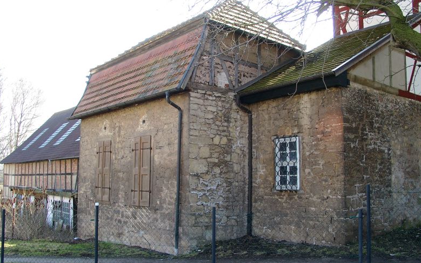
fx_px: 425
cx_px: 211
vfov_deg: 34.4
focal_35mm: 37
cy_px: 131
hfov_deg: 52.7
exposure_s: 1/133
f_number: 4
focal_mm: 7.13
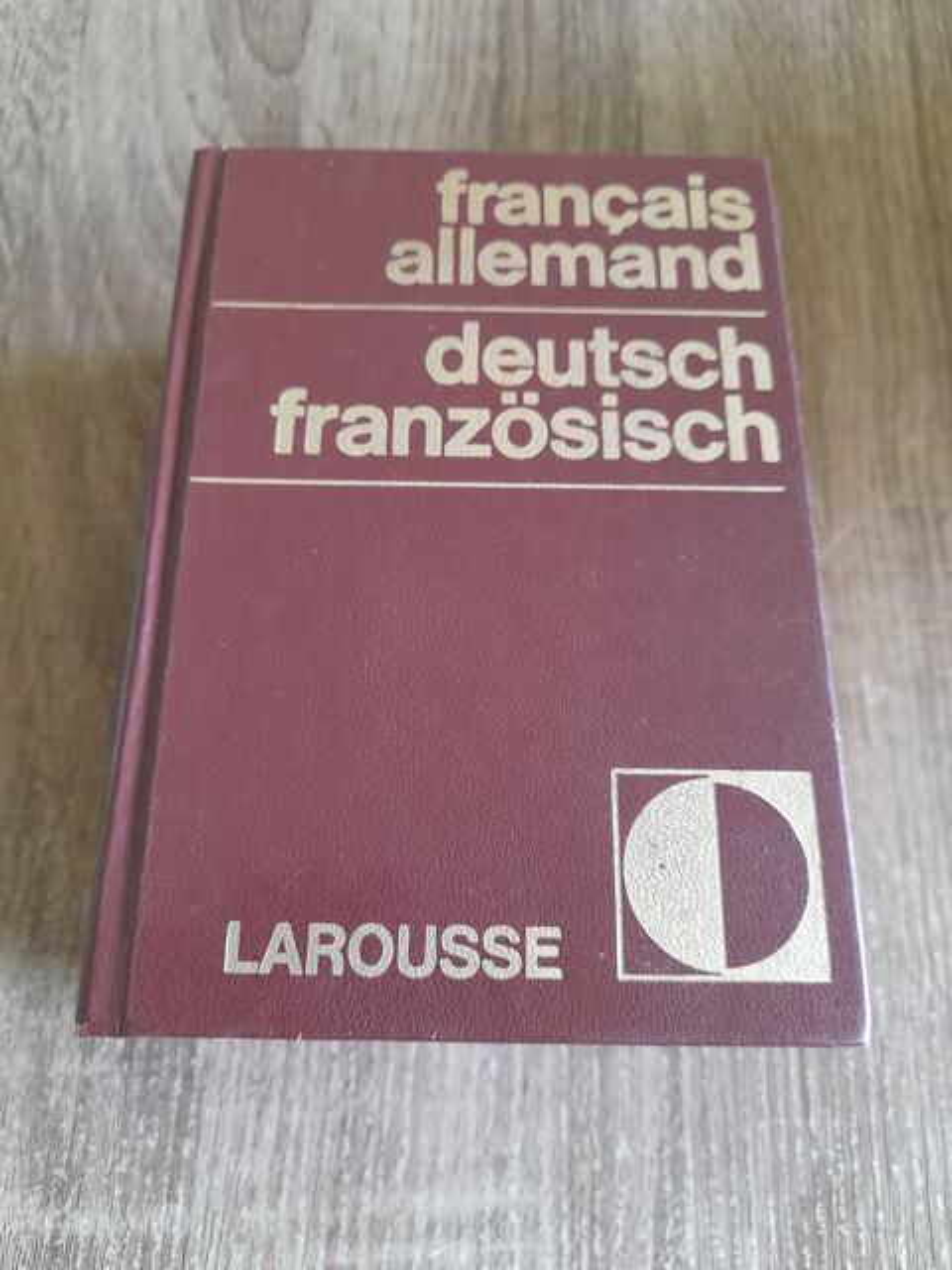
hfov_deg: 54.9
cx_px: 476
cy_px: 635
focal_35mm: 25
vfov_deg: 69.4
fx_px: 917
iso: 320
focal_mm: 4.6
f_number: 2
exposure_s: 1/50
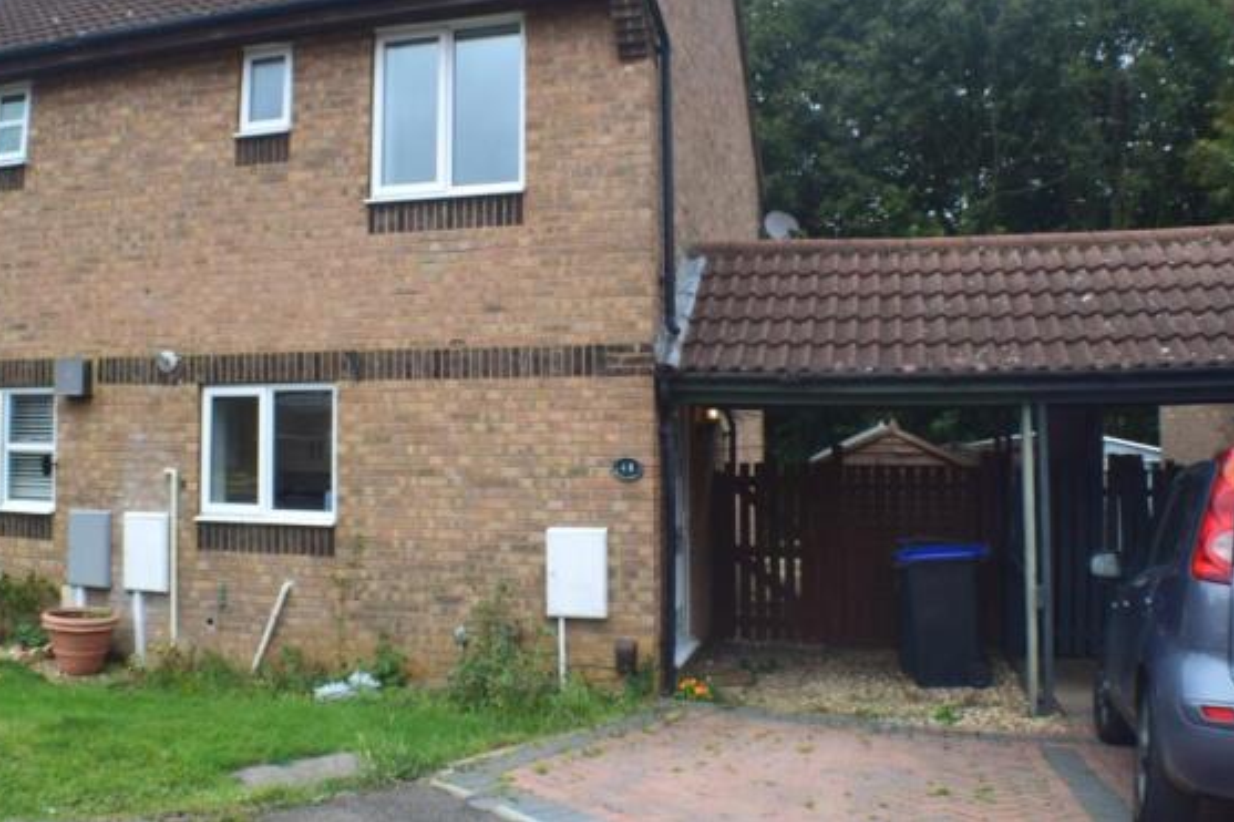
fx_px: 1391
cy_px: 340
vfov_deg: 32.8
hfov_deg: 47.8
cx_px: 553
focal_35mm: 41
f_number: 9
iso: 400
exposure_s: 1/125
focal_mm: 23
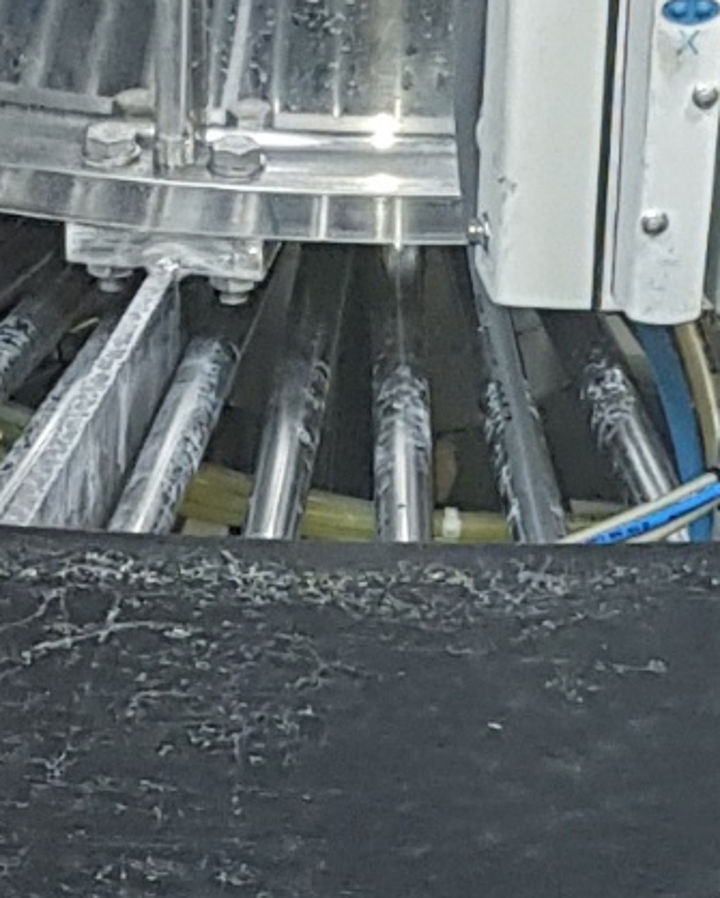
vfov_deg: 9.7
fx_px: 5268
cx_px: 279
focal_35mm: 198
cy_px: 425
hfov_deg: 7.8
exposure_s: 1/25
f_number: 1.7
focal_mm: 4.3
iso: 160
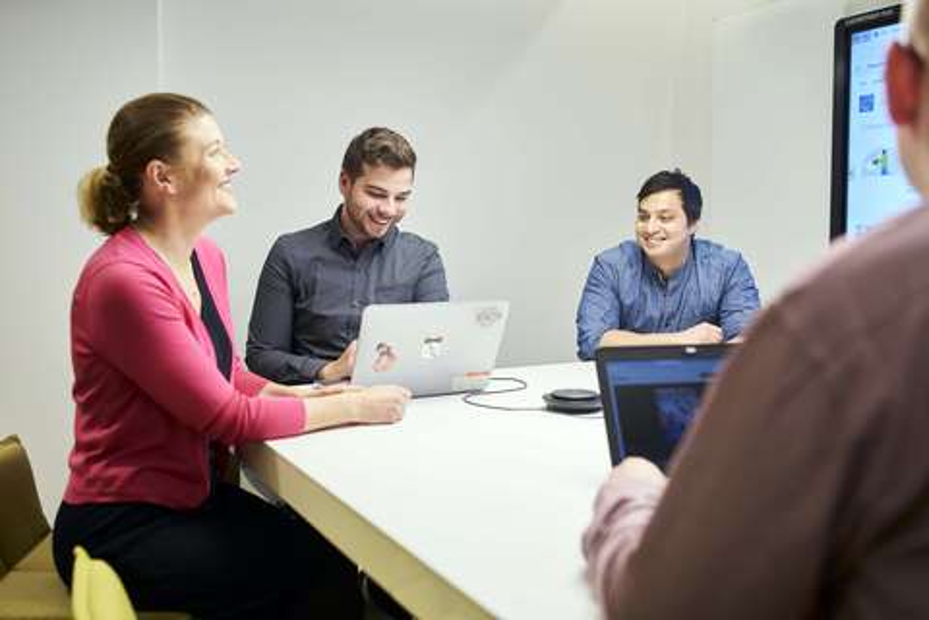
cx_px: 464
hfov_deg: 54.4
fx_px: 903
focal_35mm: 35
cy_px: 310
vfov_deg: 37.9
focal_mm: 35
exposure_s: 1/125
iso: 400
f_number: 2.5
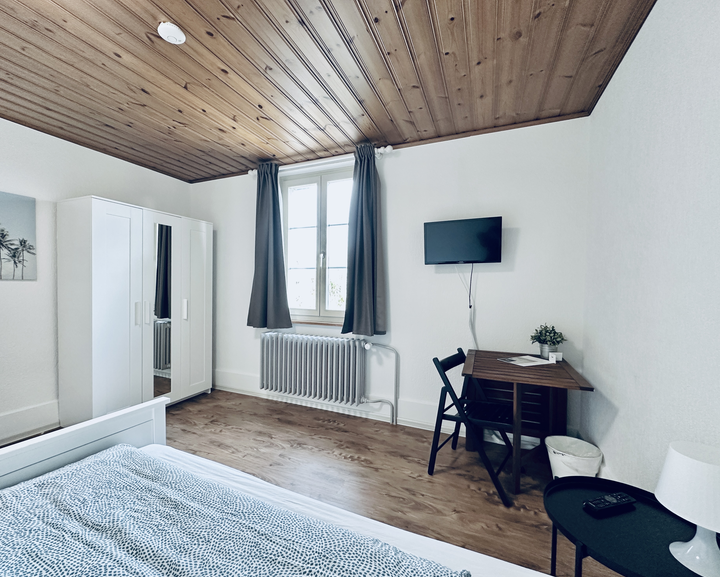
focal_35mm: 15
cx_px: 345
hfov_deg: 96.7
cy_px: 296
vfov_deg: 84.0
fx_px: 320
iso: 250
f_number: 2.2
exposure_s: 1/100
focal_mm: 2.22
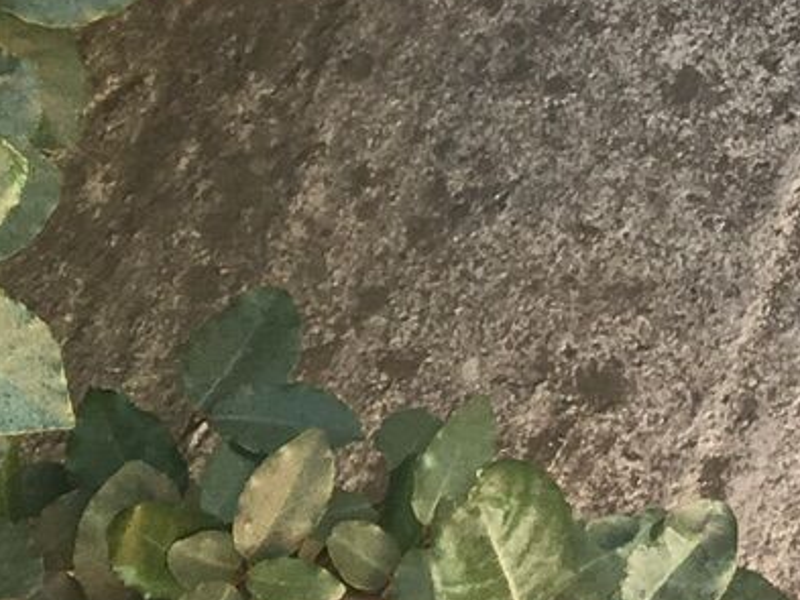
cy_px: -809
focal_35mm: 151
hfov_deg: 11.3
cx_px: 1785
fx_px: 3491
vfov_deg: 8.9
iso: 25
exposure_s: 1/127
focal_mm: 4.15
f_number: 2.2
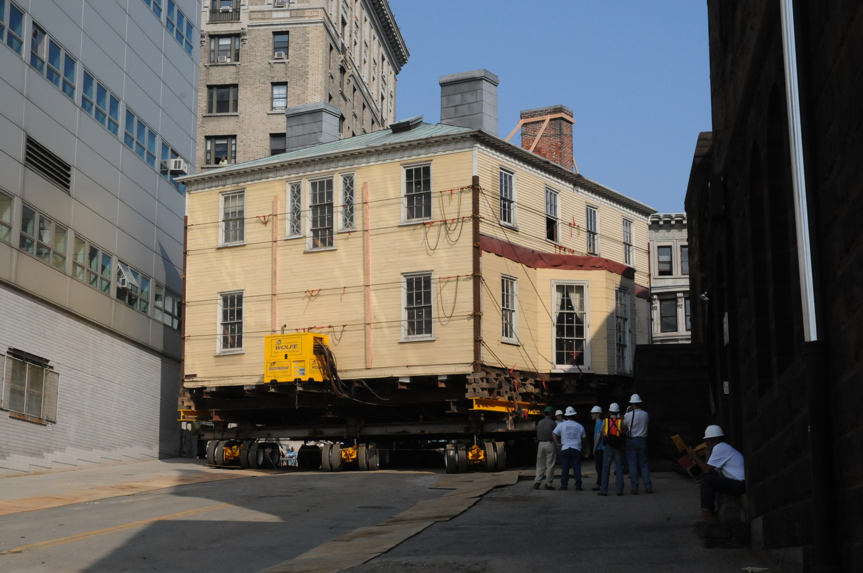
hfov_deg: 37.9
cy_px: 286
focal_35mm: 52
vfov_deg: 25.7
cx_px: 432
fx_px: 1257
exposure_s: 1/1250
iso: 1000
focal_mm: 35
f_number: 14
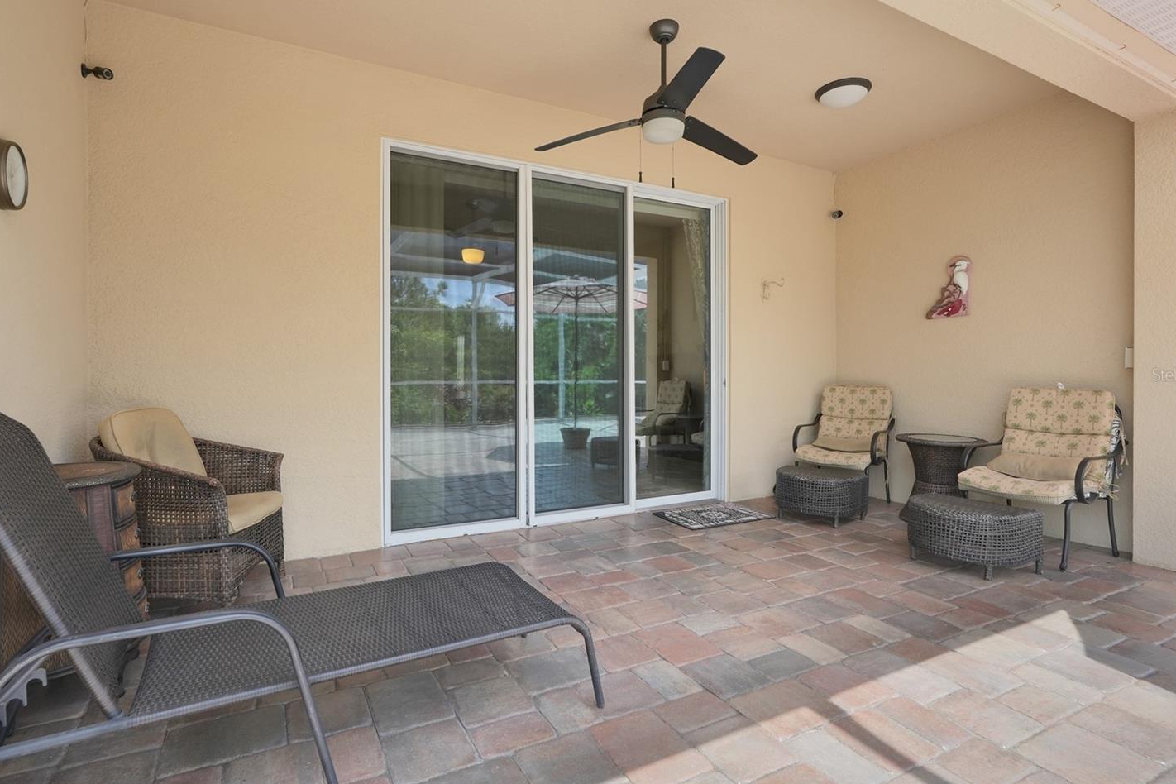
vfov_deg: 67.4
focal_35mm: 18
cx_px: 564
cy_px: 375
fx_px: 588
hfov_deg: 90.0
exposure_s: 1/80
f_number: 9
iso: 250
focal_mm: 16
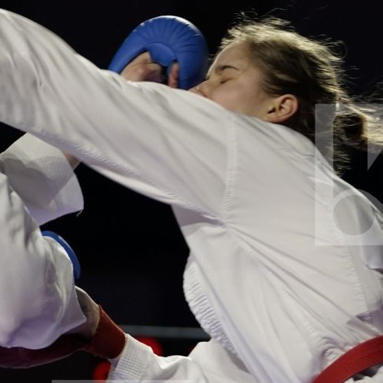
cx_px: 124
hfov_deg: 3.7
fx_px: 5871
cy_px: 175
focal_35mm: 469
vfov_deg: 3.7
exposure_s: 1/1000
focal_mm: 151
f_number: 2.8
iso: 1000
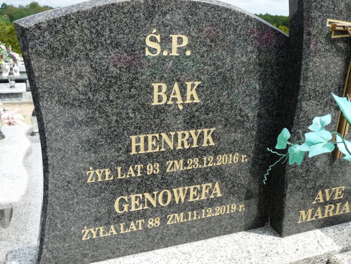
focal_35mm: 35
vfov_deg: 40.7
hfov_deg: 52.6
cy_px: 132
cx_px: 176
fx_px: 355
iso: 100
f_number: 5.6
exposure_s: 1/320
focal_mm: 6.2
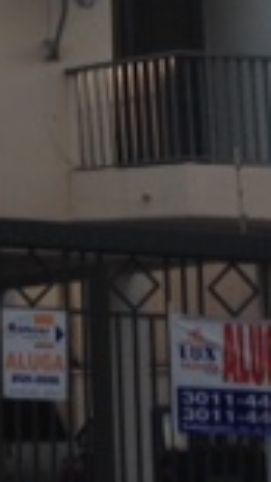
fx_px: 2009
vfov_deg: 13.3
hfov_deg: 7.3
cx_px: -343
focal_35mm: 157
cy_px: -118
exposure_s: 1/40
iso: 50
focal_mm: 4.28
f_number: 2.4
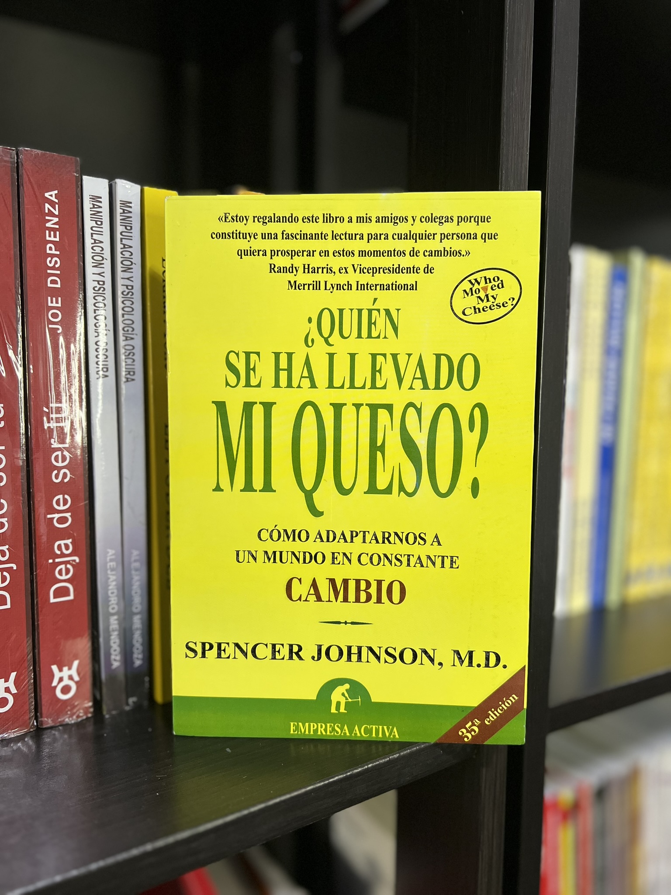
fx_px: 672
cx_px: 336
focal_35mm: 26
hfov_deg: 53.1
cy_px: 448
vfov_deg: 67.3
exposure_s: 1/60
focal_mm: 5.7
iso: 160
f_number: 1.5
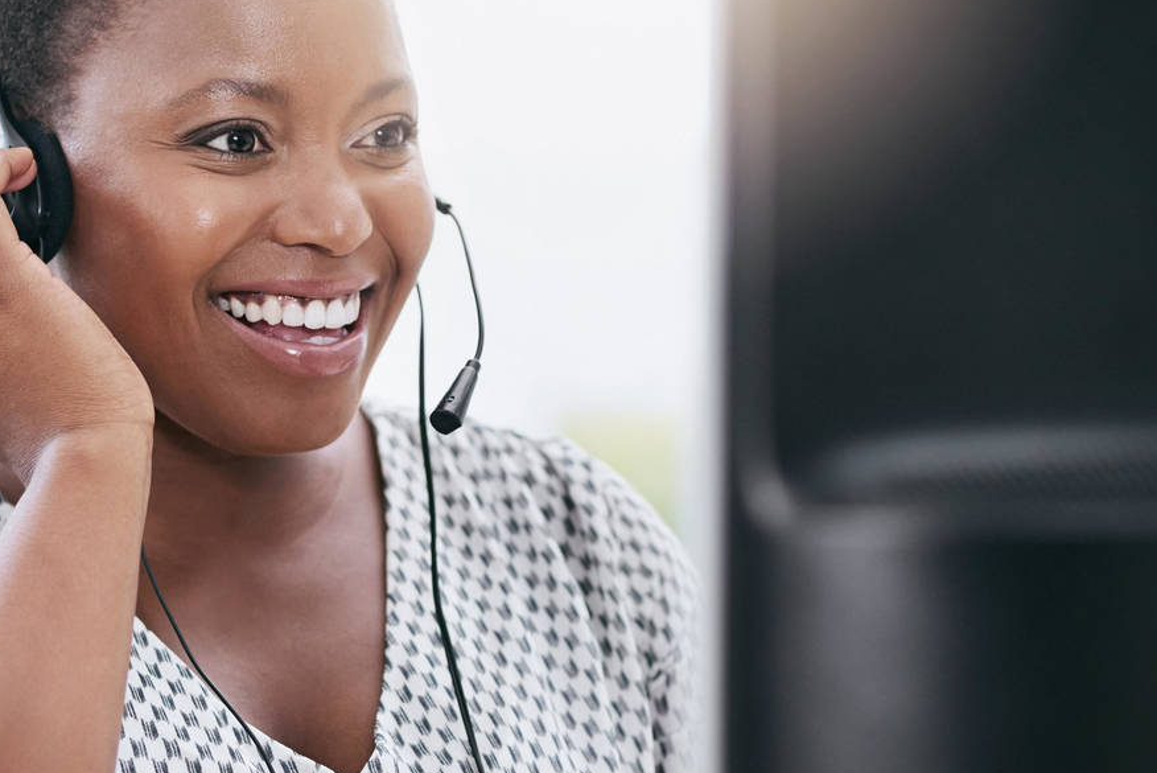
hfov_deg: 13.1
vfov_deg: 8.7
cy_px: 476
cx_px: 380
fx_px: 5048
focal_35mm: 157
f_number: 2
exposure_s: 1/250
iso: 500
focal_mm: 85
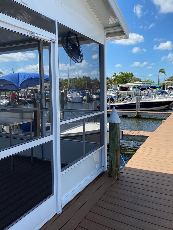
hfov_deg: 46.7
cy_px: 107
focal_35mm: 30
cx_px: 94
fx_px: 200
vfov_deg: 59.9
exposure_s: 1/2141
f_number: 1.8
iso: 32
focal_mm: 4.25
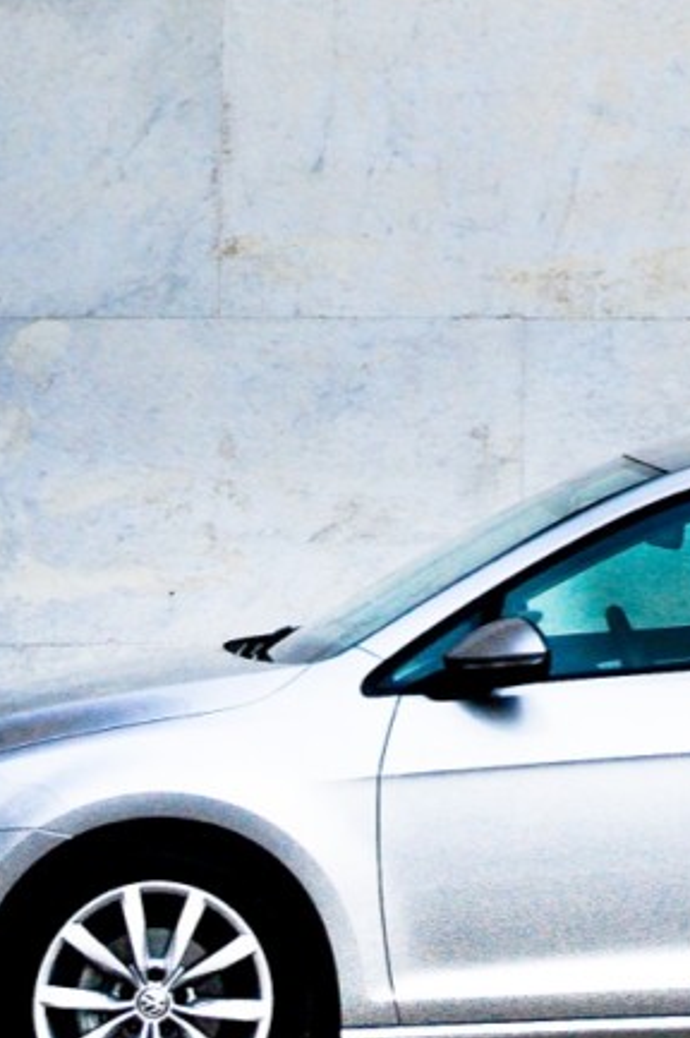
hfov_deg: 3.3
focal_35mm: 417
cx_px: 769
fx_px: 12007
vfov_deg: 4.9
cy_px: -330
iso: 1600
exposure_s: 1/320
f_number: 9
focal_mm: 120
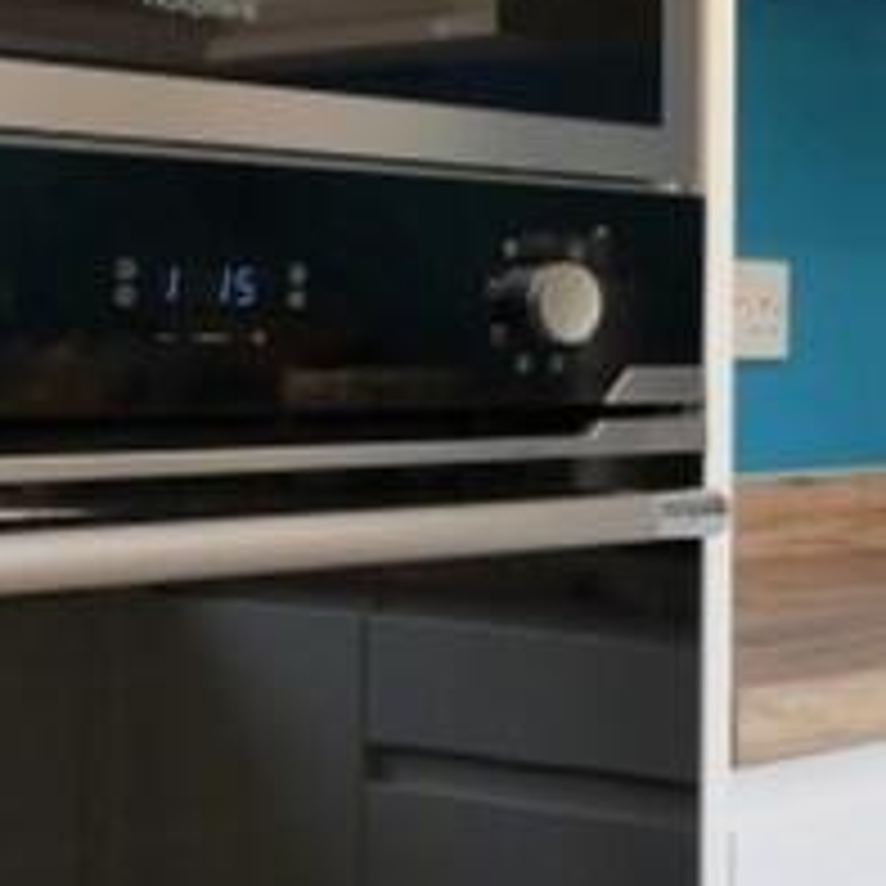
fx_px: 2664
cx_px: 1354
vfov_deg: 18.8
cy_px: 259
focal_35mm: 92
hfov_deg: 17.0
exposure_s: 1/60
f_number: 4
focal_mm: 10
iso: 250
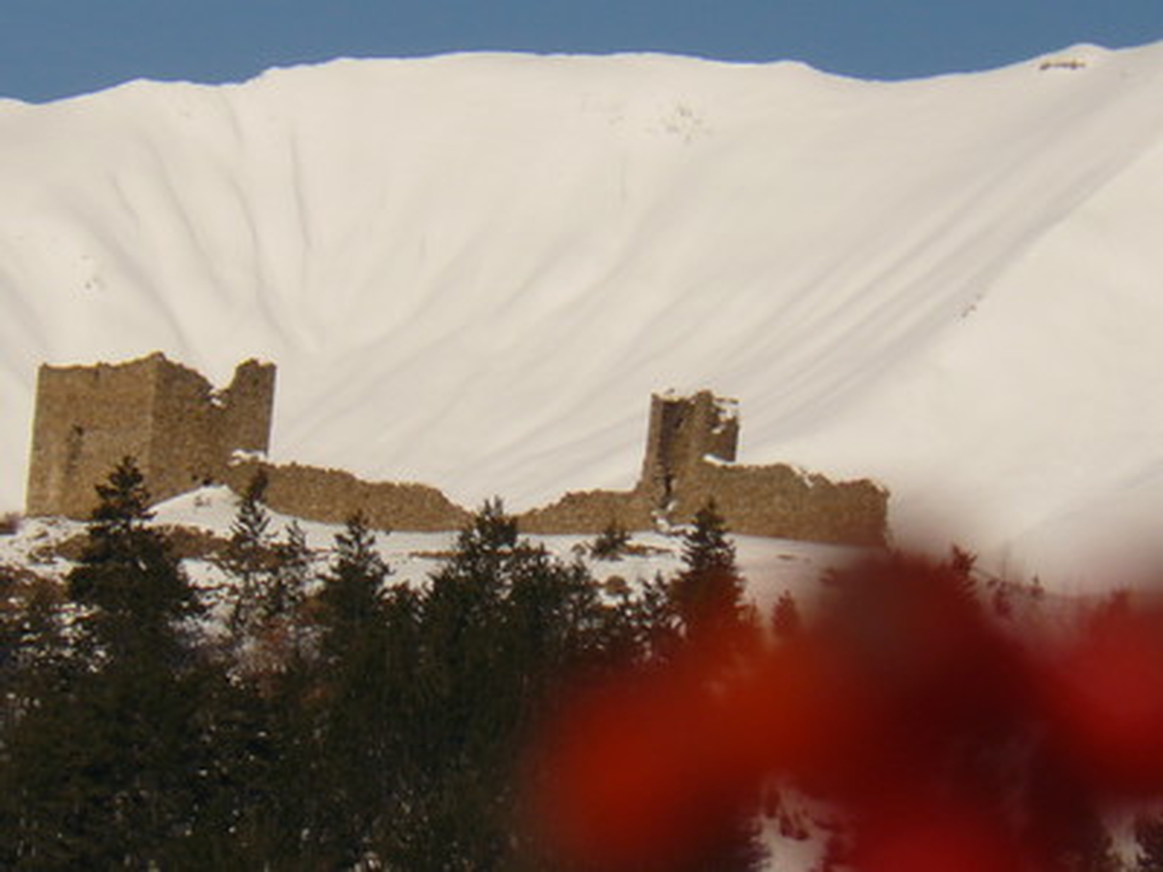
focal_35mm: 423
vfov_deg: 3.5
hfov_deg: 4.7
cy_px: 436
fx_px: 14212
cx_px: 582
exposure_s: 1/800
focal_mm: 47
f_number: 8
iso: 100
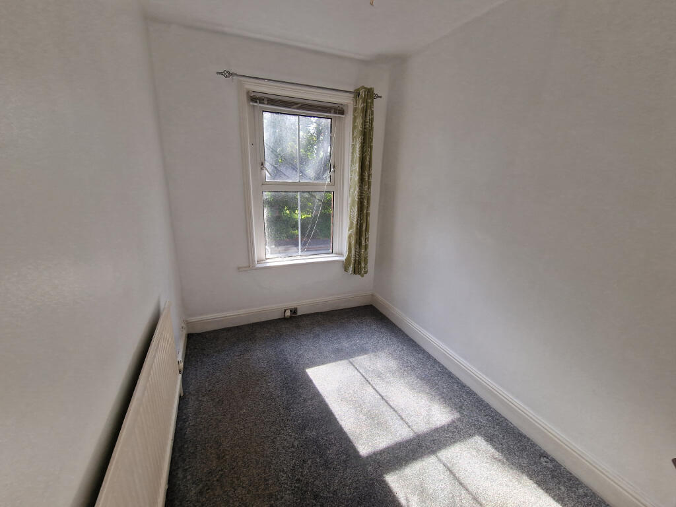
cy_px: 254
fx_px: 254
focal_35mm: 13
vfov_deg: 89.9
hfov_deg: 106.2
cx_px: 338
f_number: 2.2
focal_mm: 2.2
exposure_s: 1/106
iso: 50
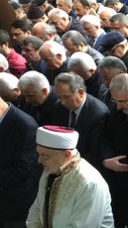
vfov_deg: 23.1
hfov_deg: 11.4
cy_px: 153
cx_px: 285
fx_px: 556
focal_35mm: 92
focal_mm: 4.15
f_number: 2.2
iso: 50
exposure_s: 1/17
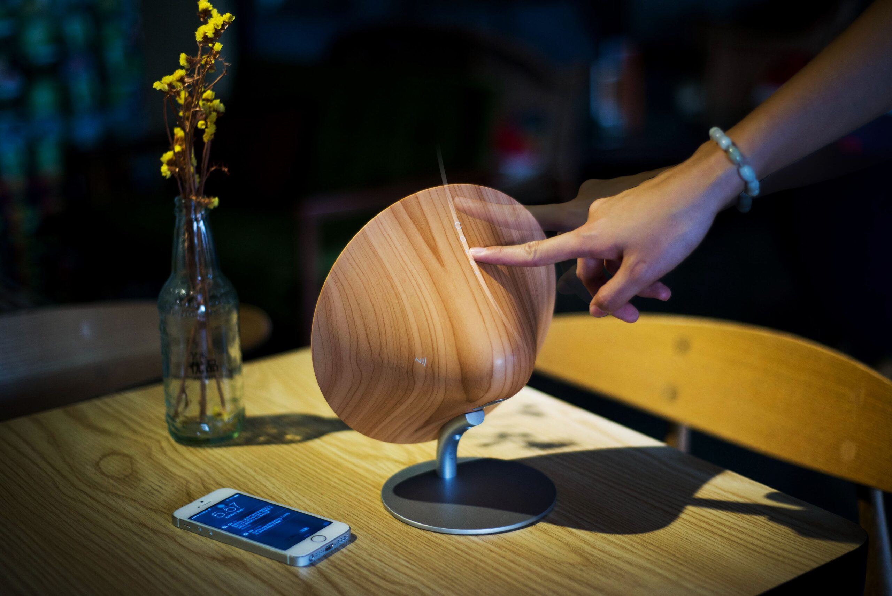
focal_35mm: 50
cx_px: 446
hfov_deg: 39.6
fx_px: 1239
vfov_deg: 27.0
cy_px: 298
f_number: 1.8
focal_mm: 50
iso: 400
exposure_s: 1/200
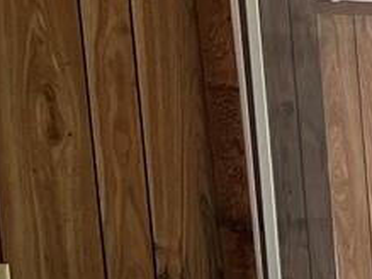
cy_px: 490
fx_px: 2041
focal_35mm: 190
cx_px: 973
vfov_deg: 7.6
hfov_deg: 9.1
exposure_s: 1/122
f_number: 1.6
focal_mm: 5.1
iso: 100
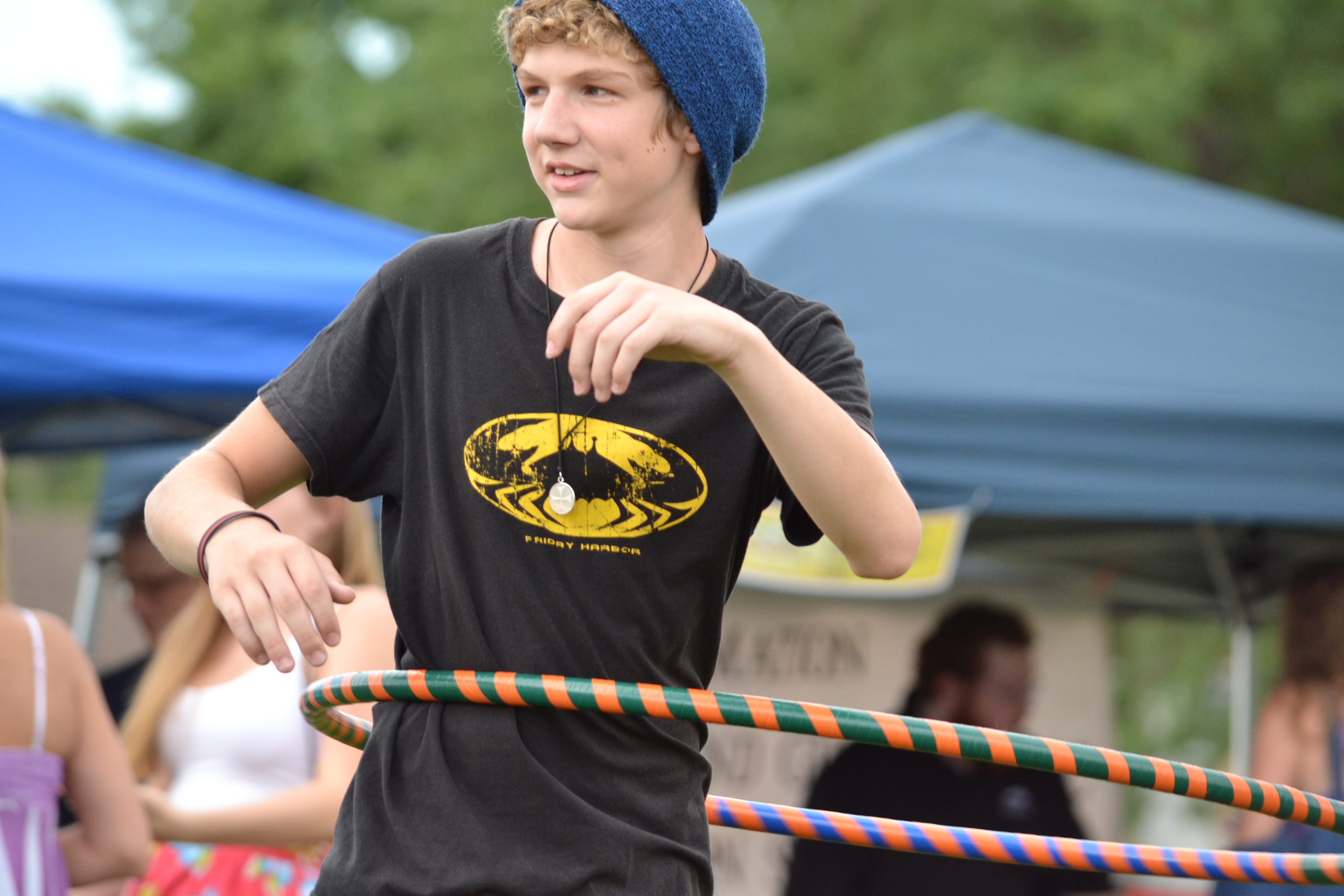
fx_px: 10919
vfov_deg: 4.7
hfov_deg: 7.0
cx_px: 672
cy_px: 448
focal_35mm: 292
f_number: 5
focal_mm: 195
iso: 900
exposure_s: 1/500
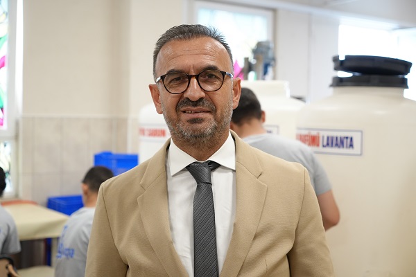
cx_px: 208
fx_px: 578
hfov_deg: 39.6
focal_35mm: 50
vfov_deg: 27.0
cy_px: 138
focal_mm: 50
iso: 3200
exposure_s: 1/160
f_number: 4
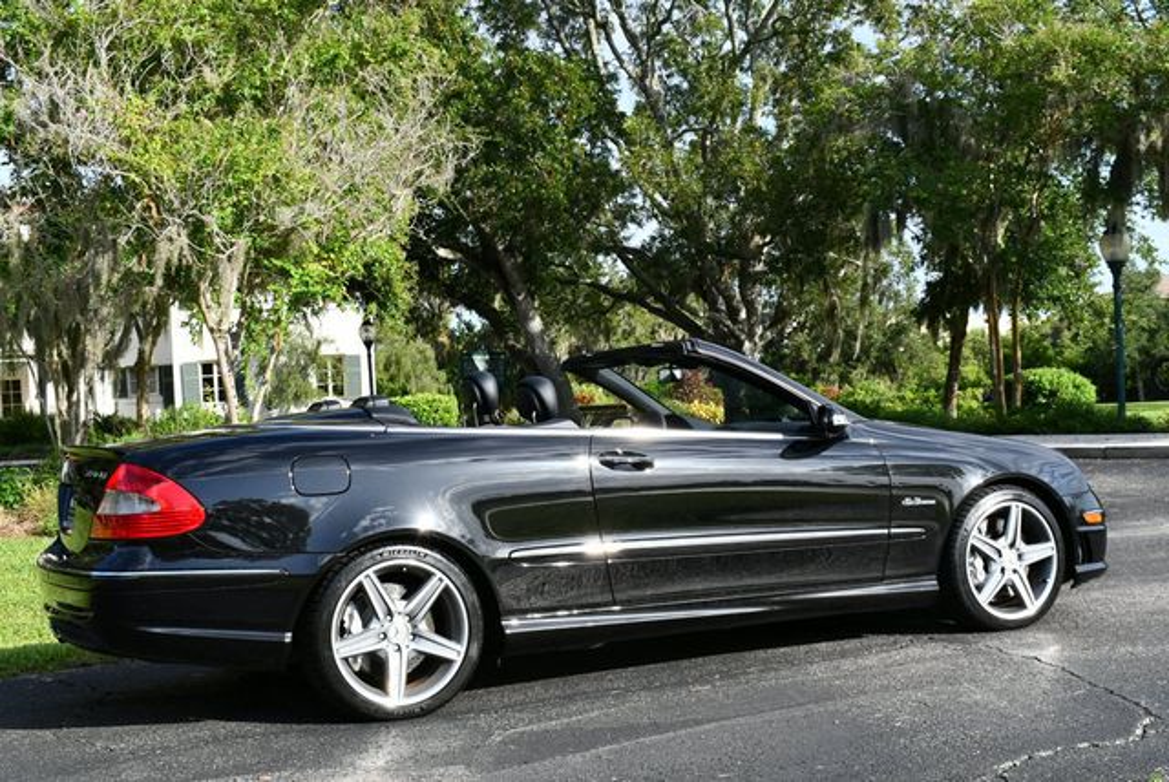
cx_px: 584
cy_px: 391
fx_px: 1560
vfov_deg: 28.1
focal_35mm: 48
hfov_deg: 41.1
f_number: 8
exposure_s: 1/250
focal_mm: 24
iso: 160
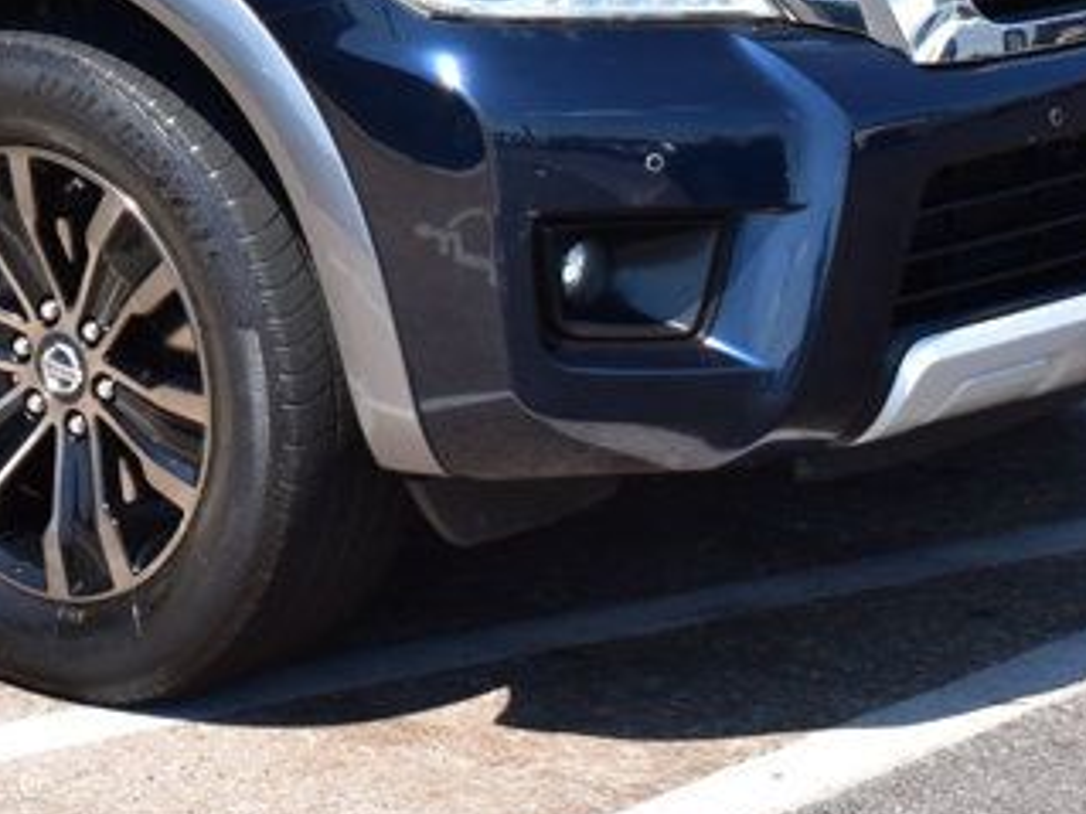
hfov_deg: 12.8
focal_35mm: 148
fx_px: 4641
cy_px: -269
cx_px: -392
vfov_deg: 9.8
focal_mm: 32
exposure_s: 1/400
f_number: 11
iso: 400
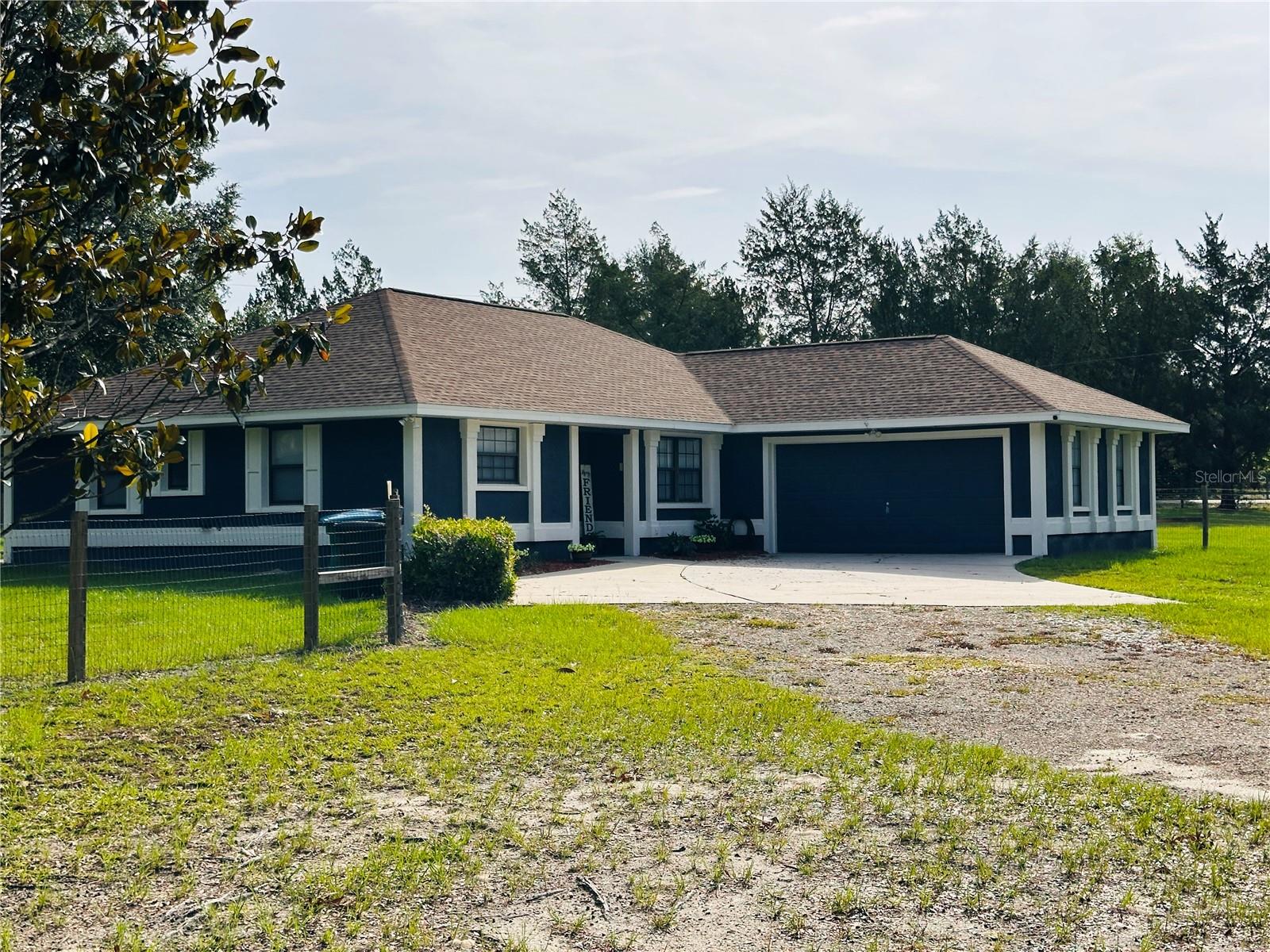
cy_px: 476
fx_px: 1761
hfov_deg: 39.7
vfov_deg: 30.3
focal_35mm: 48
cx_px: 635
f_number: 1.78
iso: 64
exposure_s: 1/5263
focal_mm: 6.86
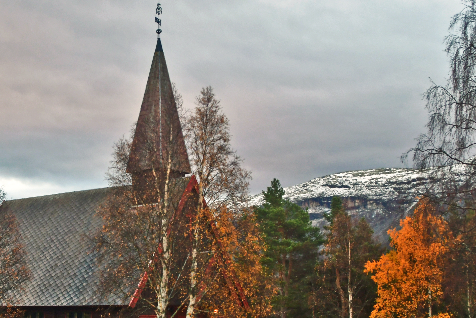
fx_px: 873
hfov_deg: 30.4
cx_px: 178
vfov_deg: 20.6
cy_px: 170
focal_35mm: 66
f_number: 3.5
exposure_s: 1/50
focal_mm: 28
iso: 800
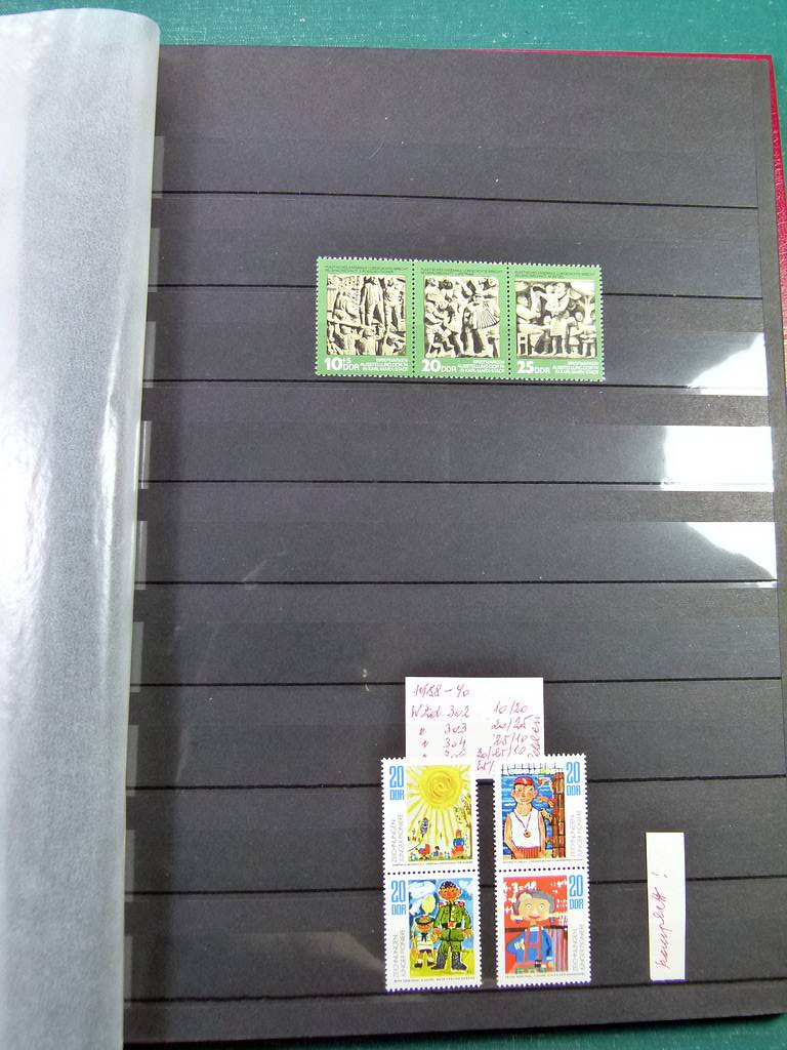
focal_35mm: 34
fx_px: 1031
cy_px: 525
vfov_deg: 54.0
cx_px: 394
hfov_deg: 41.8
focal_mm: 6.2
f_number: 3
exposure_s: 1/60
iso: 320
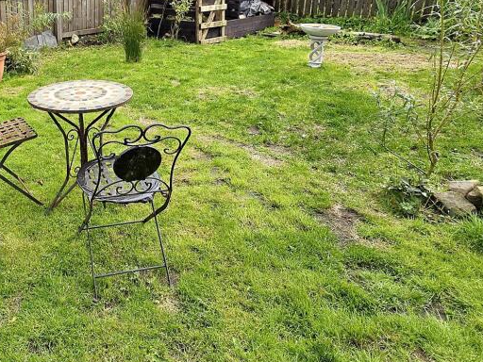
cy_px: 87
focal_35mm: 26
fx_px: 363
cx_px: 108
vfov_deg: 50.7
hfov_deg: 62.6
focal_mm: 2.2
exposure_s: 1/978
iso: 50
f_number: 2.2
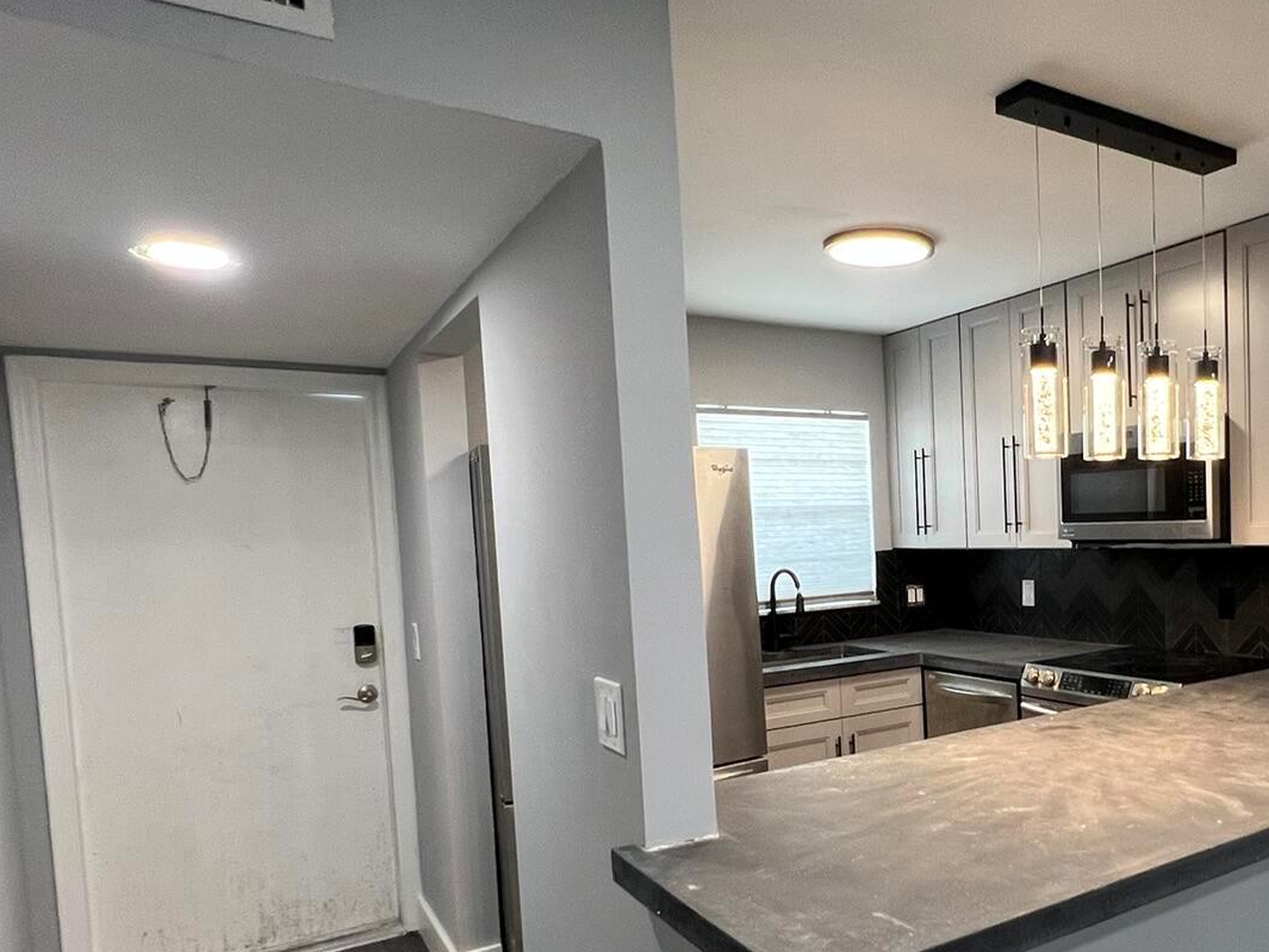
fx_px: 917
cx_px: 946
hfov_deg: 65.3
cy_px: 595
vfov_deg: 54.3
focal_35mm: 25
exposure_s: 1/60
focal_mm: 1.57
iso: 160
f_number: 1.8
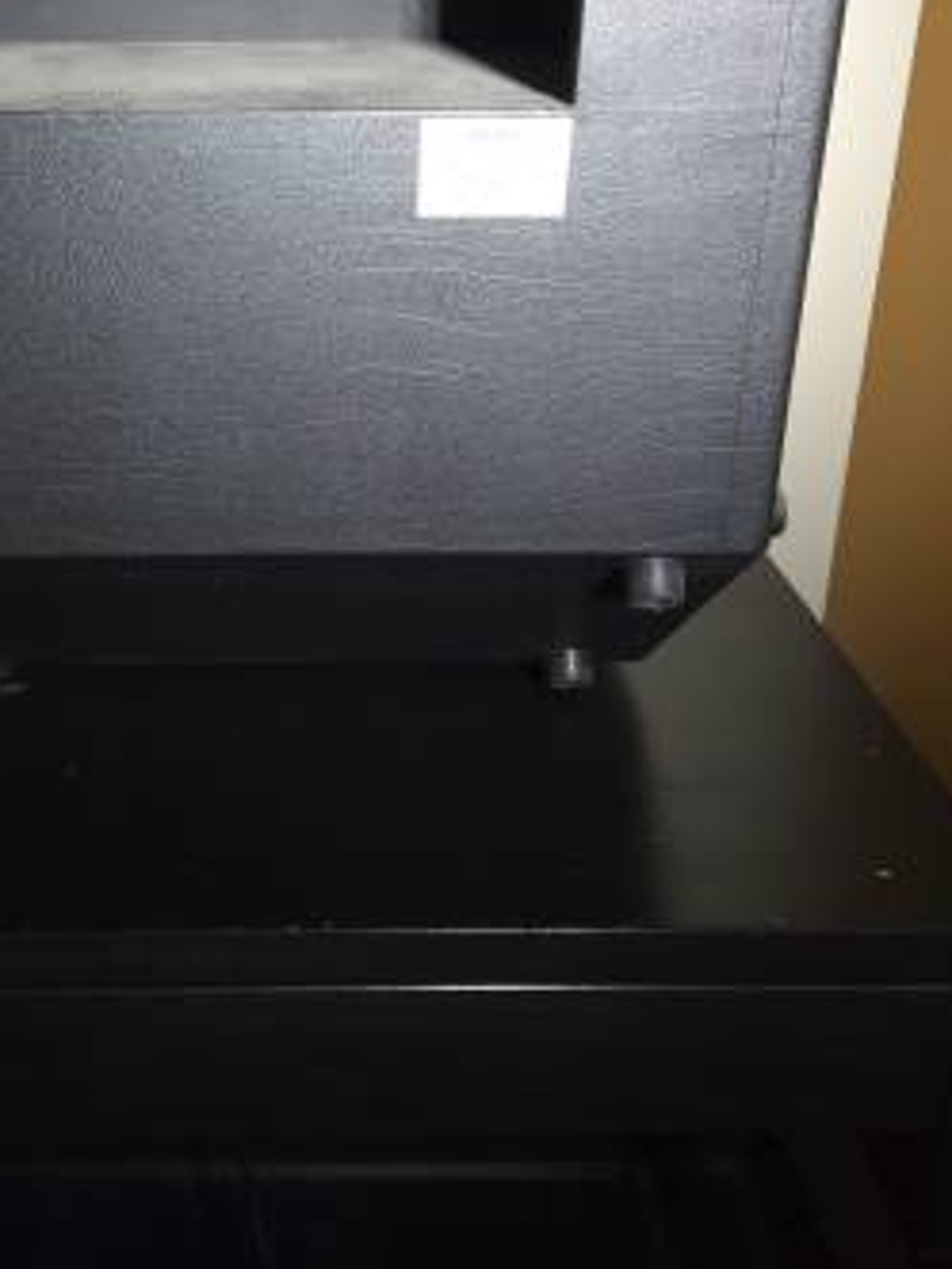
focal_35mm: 36
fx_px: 1320
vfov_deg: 49.7
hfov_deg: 38.8
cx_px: 256
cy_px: 348
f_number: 1.8
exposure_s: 1/71
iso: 320
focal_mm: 5.4
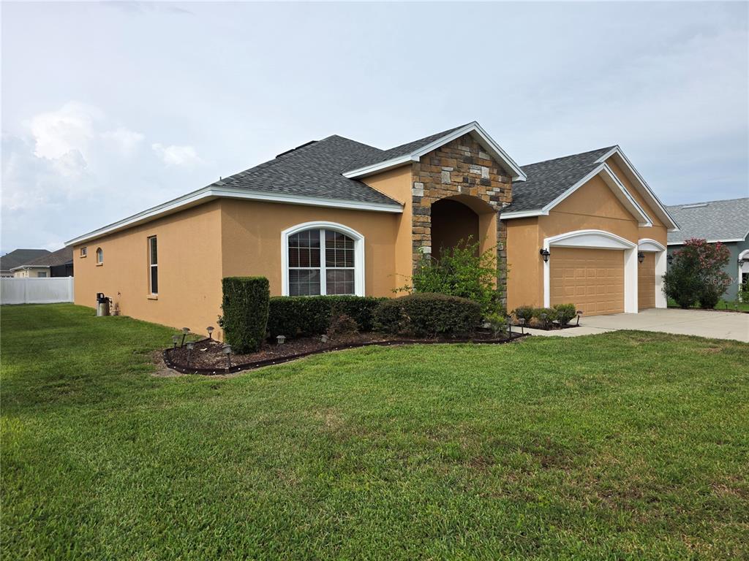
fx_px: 498
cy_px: 280
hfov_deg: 73.9
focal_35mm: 23
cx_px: 374
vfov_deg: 58.9
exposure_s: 1/4766
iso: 80
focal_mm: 6.3
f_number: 1.7
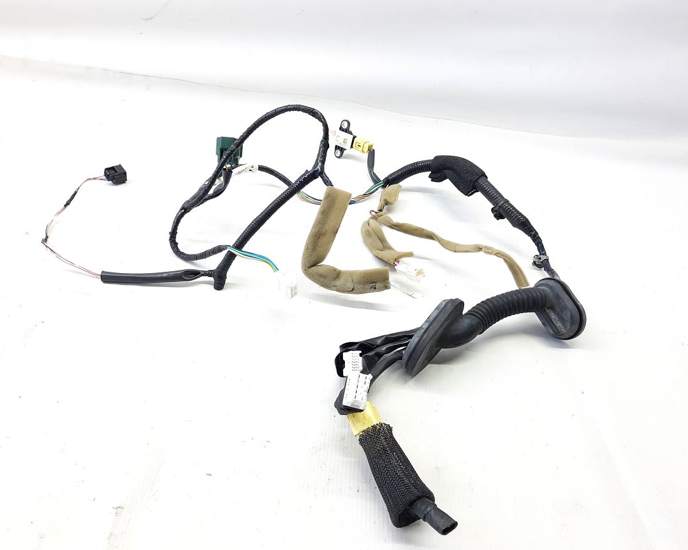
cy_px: 274
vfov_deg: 53.2
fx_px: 550
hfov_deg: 64.1
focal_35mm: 27
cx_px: 337
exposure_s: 1/50
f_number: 2
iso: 125
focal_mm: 4.6
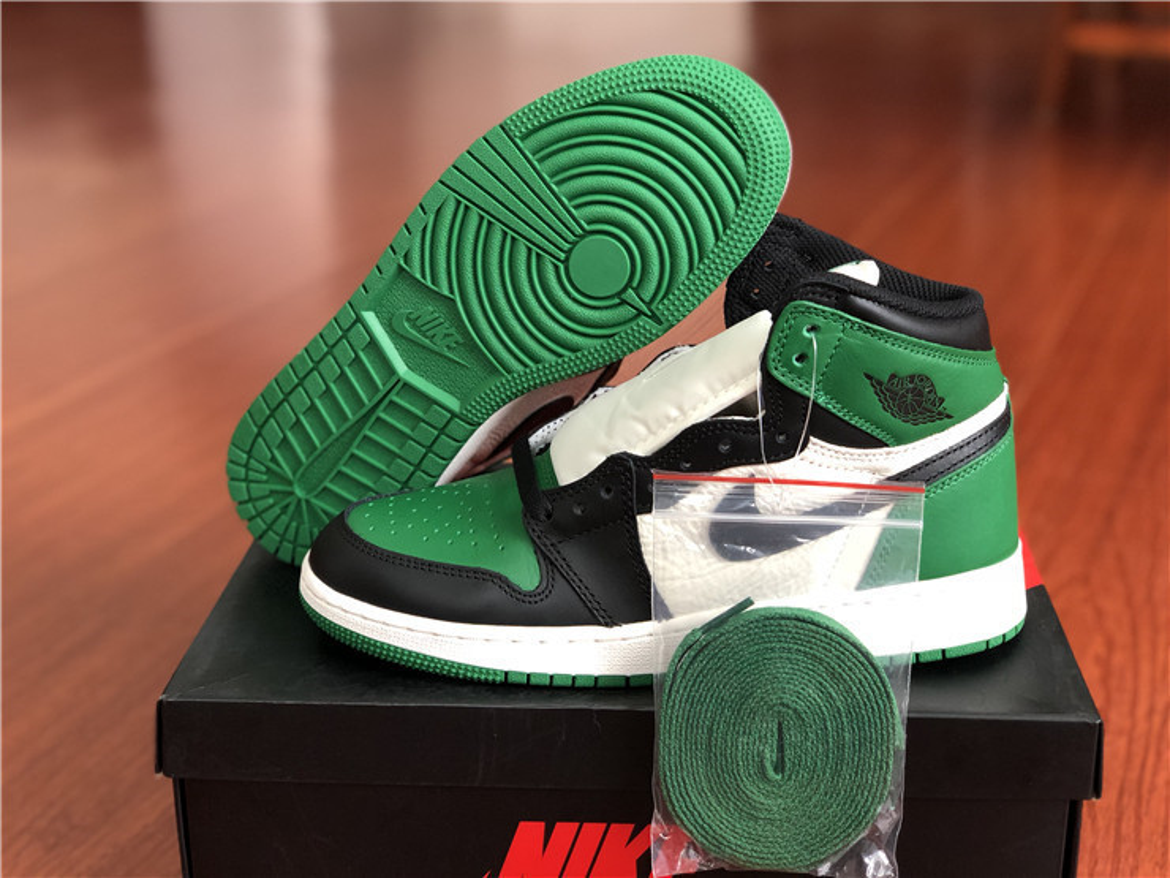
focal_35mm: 52
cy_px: 439
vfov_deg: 28.0
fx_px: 1758
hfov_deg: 36.8
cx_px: 585
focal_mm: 6
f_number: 2.4
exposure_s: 1/50
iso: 250
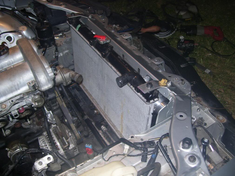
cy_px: 88
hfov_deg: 51.3
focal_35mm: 36
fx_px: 244
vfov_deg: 39.7
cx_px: 118
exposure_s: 1/60
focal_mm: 6
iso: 80
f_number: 2.7
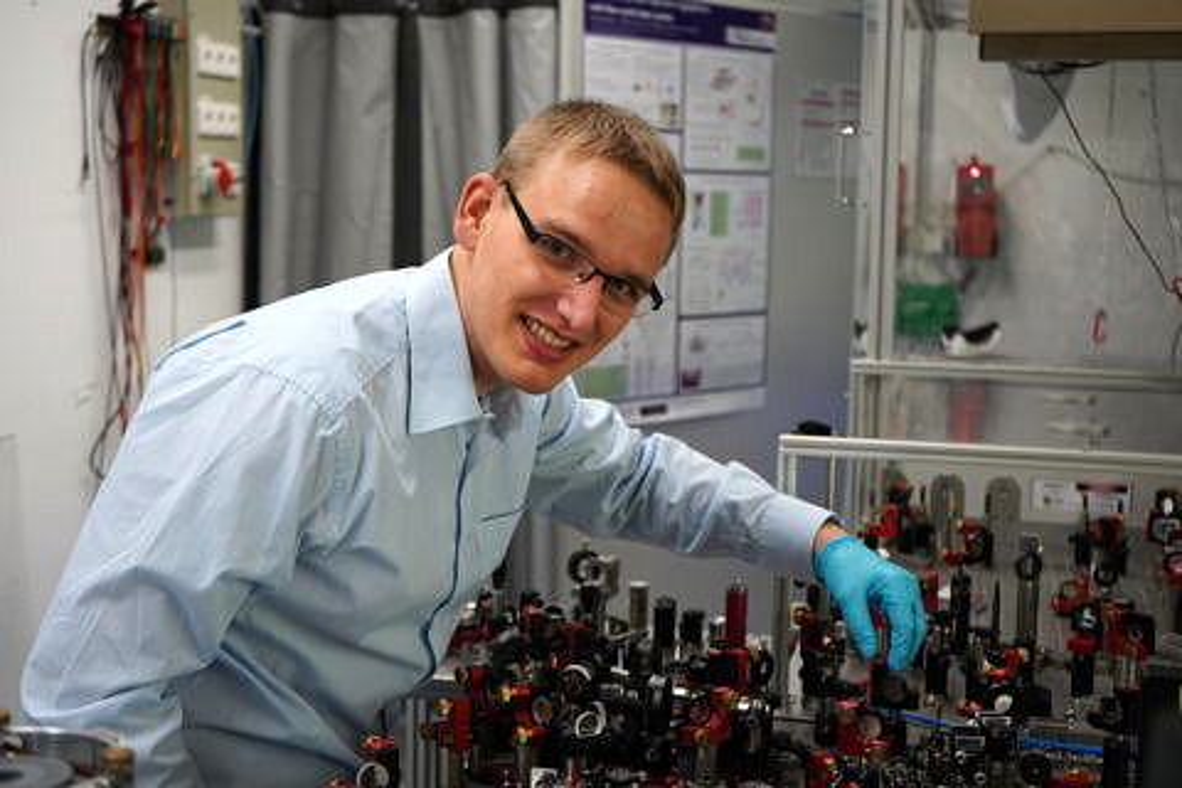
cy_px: 394
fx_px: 1576
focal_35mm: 48
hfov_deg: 41.1
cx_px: 591
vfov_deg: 28.1
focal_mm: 48
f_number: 5
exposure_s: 1/40
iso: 3200
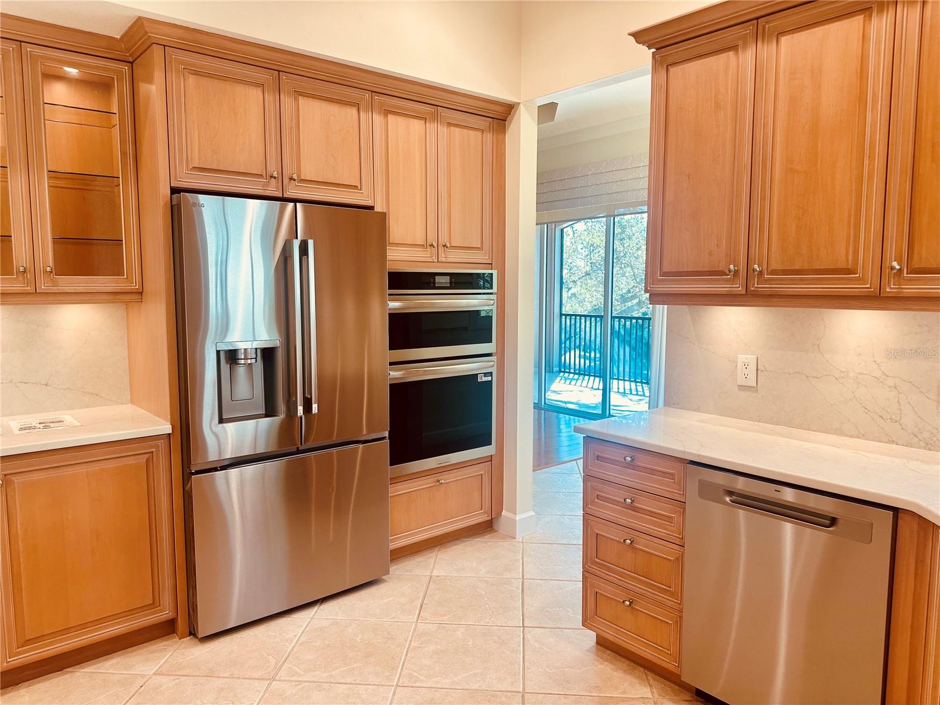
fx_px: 652
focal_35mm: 24
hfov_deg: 71.6
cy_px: 352
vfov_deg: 56.8
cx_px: 470
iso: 125
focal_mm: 6.86
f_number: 1.78
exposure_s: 1/120
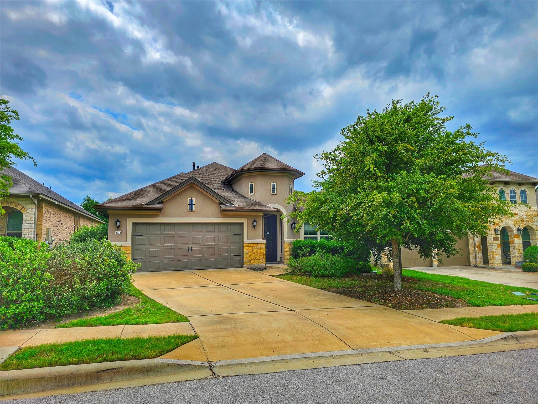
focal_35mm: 23
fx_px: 357
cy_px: 202
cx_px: 269
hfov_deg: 73.9
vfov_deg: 58.9
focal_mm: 6.3
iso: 12
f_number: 1.7
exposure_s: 1/1814
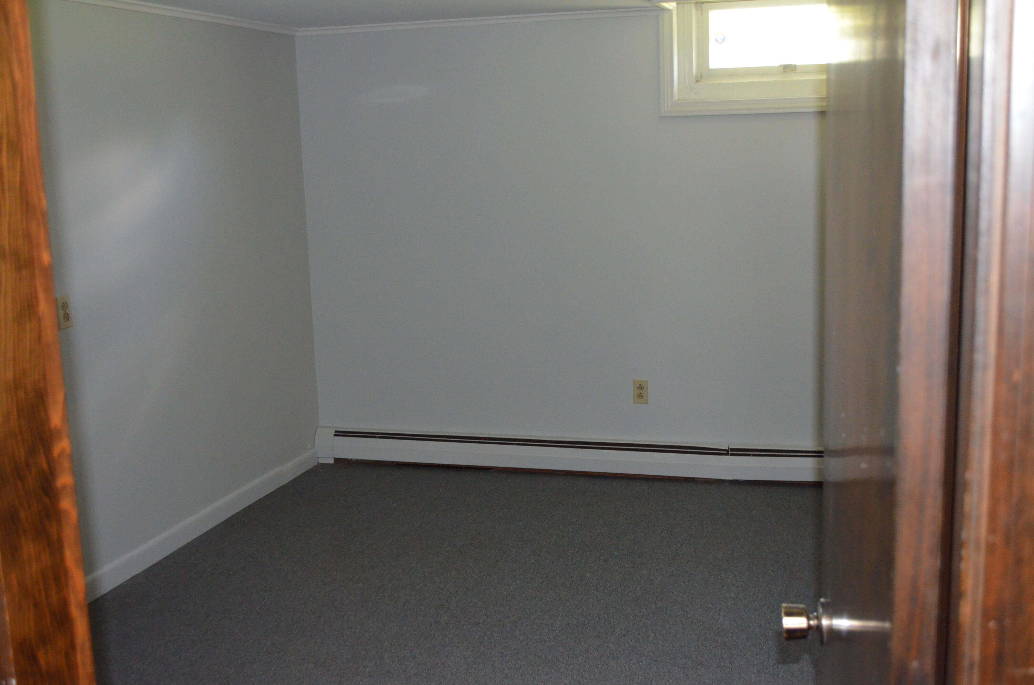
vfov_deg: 34.1
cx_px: 517
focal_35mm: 39
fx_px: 1118
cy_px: 342
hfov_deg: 49.6
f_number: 4.2
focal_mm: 26
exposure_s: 1/60
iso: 3200
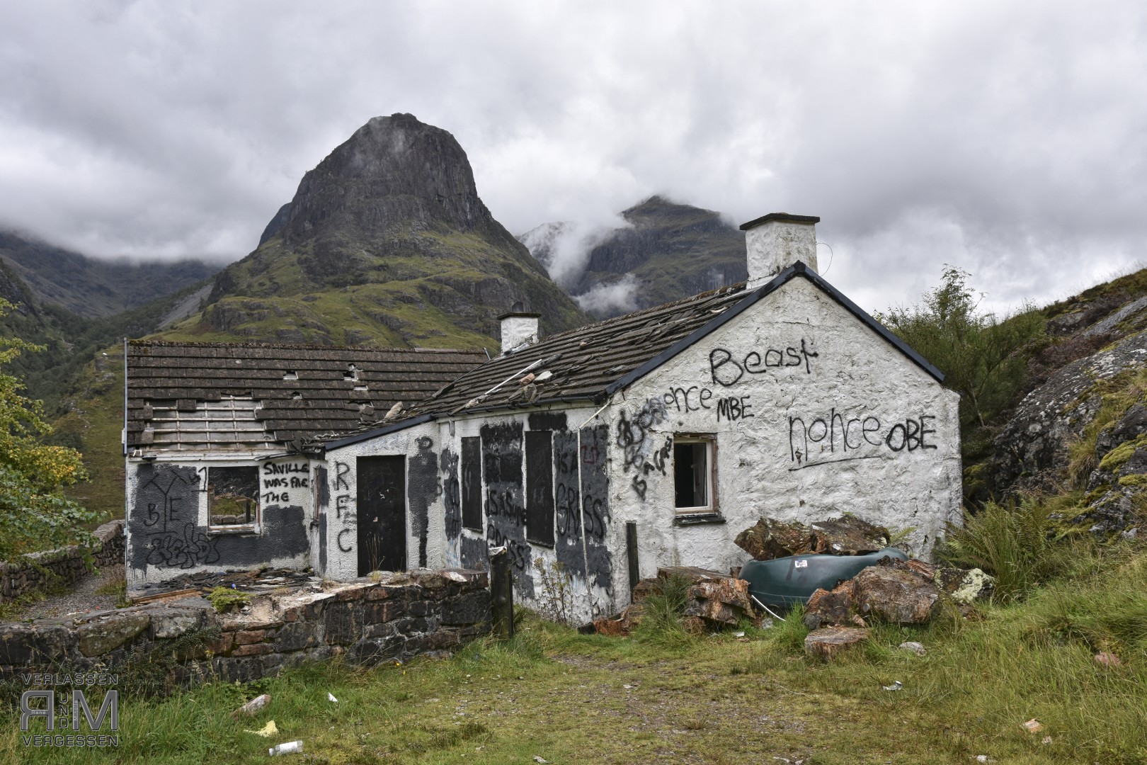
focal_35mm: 33
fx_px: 1051
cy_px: 382
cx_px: 574
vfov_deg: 40.0
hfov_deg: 57.2
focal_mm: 22
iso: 200
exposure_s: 1/250
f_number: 8
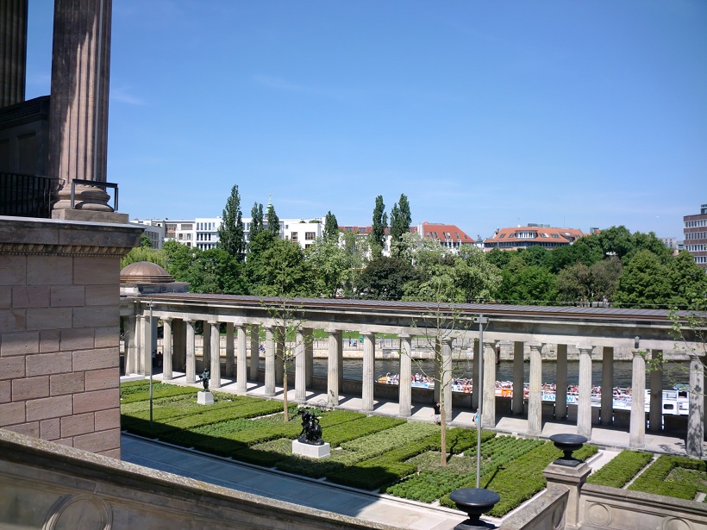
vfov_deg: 40.7
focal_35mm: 35
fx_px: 715
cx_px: 354
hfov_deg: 52.6
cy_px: 265
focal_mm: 6.3
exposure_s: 1/1000
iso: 64
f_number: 3.1
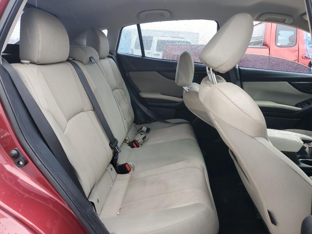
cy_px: 117
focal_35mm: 26
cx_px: 156
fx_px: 234
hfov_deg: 67.3
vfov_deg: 53.1
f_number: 1.5
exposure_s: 1/164
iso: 50
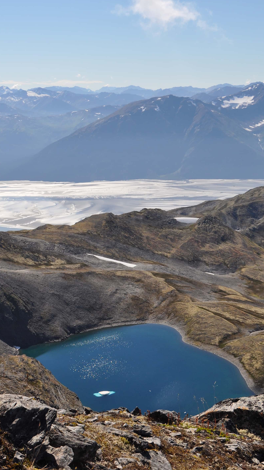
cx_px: -15
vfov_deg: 36.6
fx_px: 709
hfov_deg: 20.3
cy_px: 234
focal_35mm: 57
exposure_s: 1/400
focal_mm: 24
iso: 200
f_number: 10
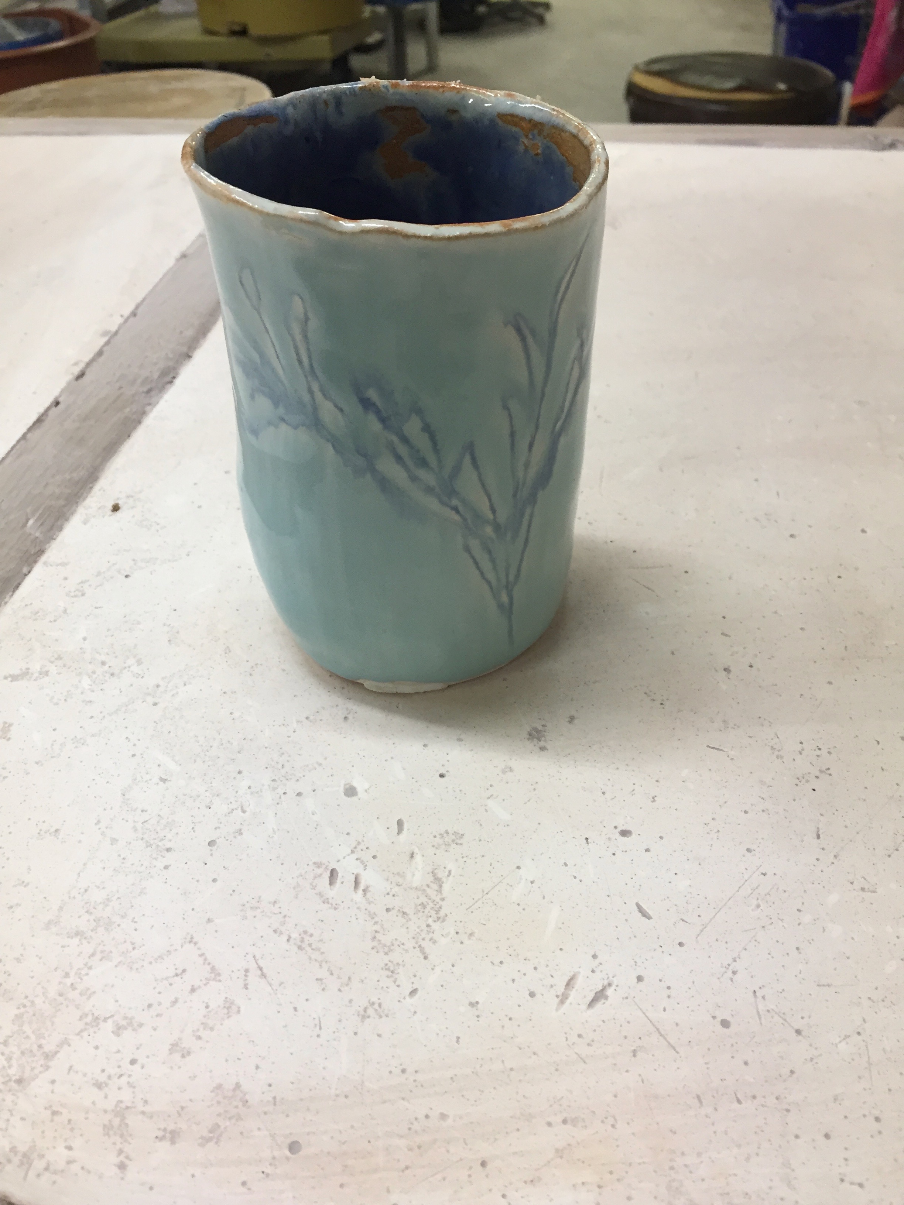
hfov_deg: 48.2
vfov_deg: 61.7
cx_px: 452
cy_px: 602
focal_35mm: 29
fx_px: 1010
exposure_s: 1/30
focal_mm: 4.15
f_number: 2.2
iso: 40
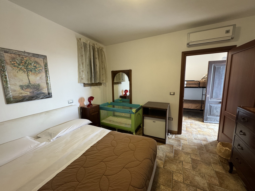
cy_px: 96
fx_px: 103
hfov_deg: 102.1
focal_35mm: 14
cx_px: 128
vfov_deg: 85.7
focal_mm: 2.22
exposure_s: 1/50
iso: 200
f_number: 2.2
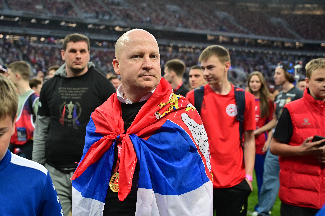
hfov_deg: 43.6
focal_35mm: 45
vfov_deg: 29.8
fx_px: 406
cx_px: 162
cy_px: 108
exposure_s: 1/1250
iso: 2000
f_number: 4
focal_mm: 45
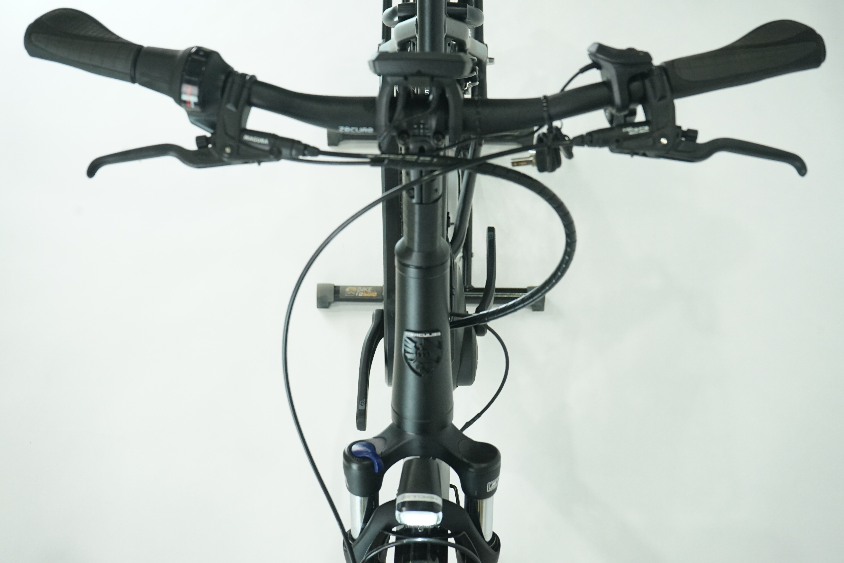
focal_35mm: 55
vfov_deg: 24.6
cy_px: 282
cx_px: 422
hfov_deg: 36.2
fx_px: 1289
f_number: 7.1
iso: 2500
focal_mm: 55
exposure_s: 1/200
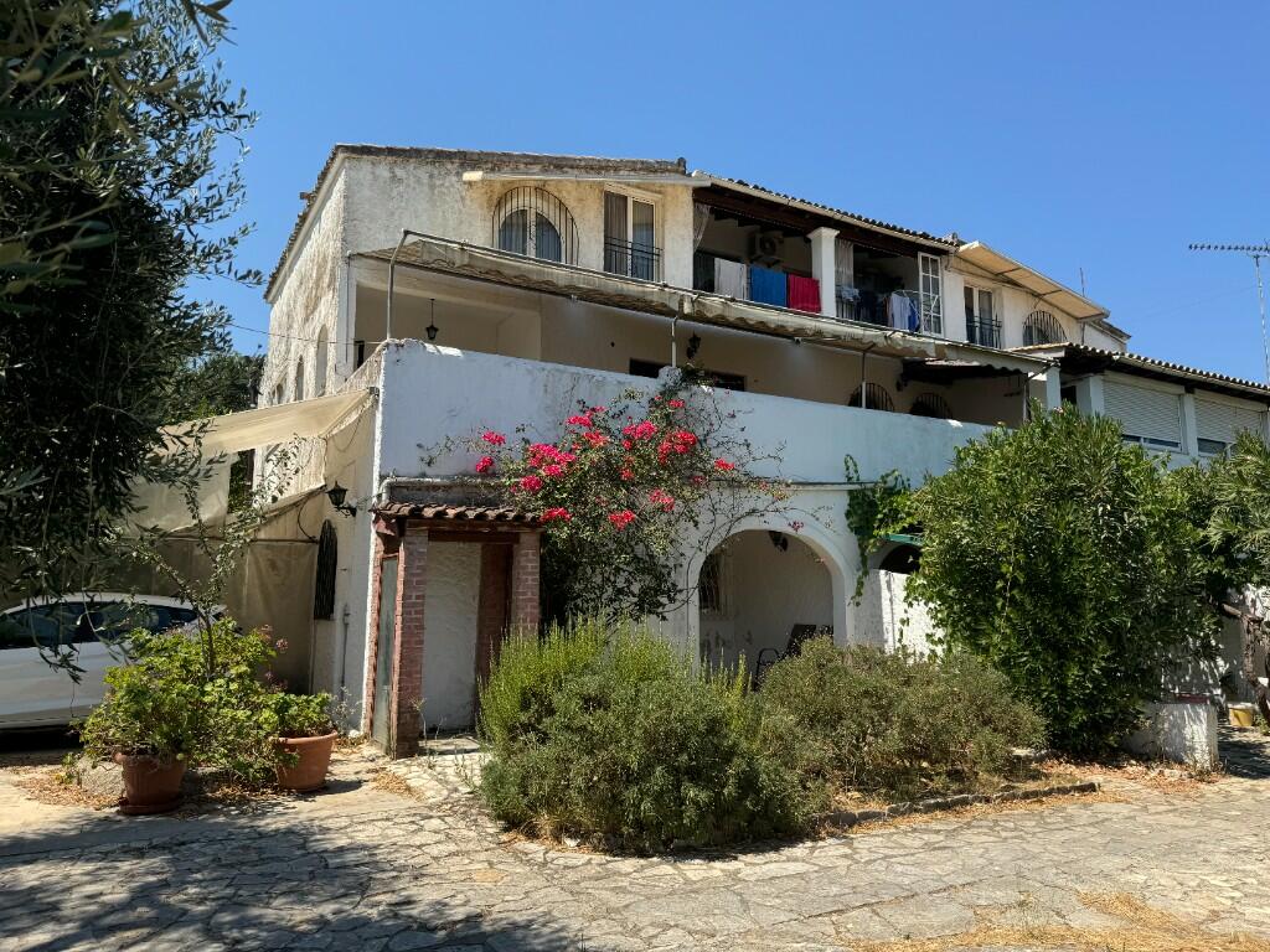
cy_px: 476
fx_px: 881
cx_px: 635
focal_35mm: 24
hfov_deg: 71.6
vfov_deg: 56.8
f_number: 1.78
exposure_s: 1/4049
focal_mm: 6.76
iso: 80
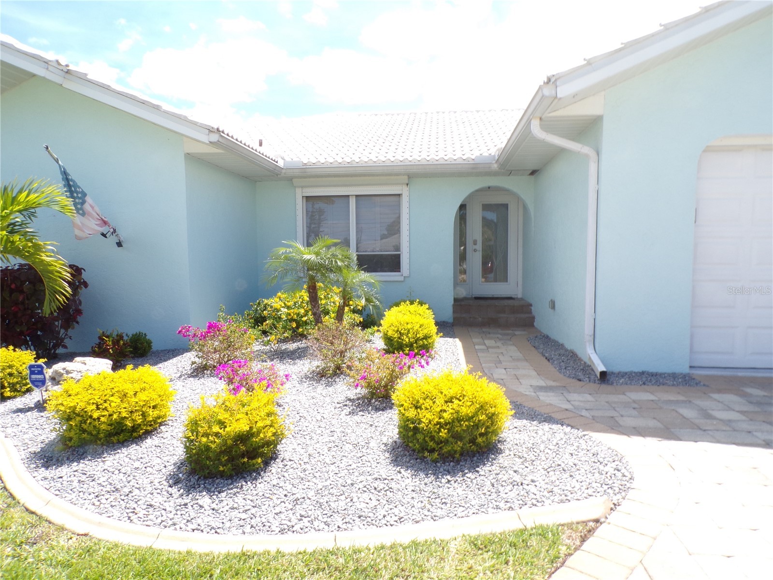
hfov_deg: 71.6
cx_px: 386
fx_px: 536
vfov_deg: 56.8
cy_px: 290
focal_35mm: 24
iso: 80
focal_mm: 4.3
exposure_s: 1/60
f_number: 8
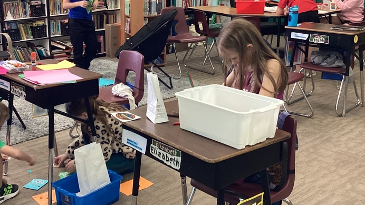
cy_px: 69
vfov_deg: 23.8
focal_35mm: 50
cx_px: 120
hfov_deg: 40.8
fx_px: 484
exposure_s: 1/60
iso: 250
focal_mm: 3.3
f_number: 2.4
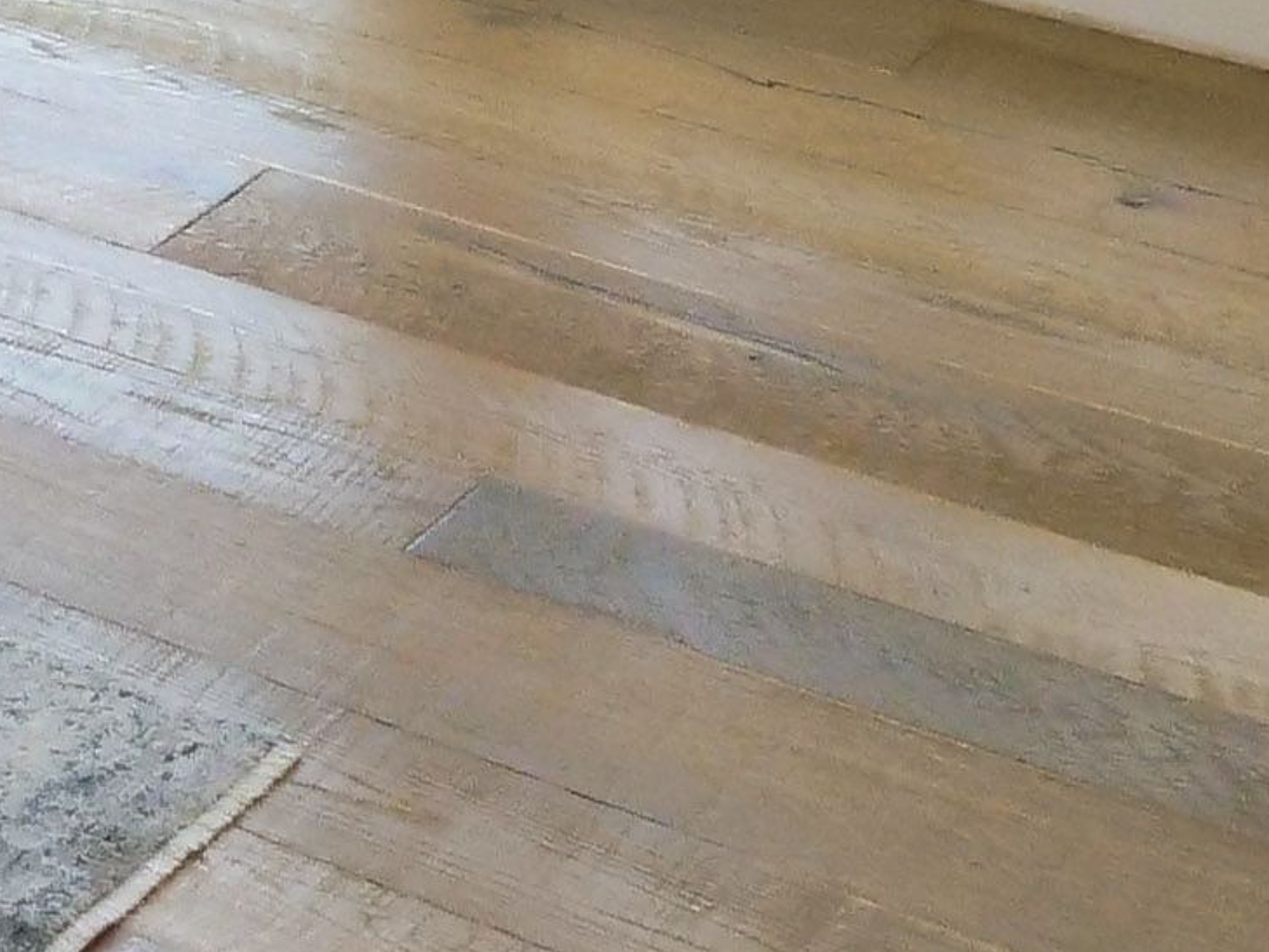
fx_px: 4693
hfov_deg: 12.9
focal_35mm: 128
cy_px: -1468
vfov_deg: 9.9
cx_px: -1455
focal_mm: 9
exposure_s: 1/320
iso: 2500
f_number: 7.1
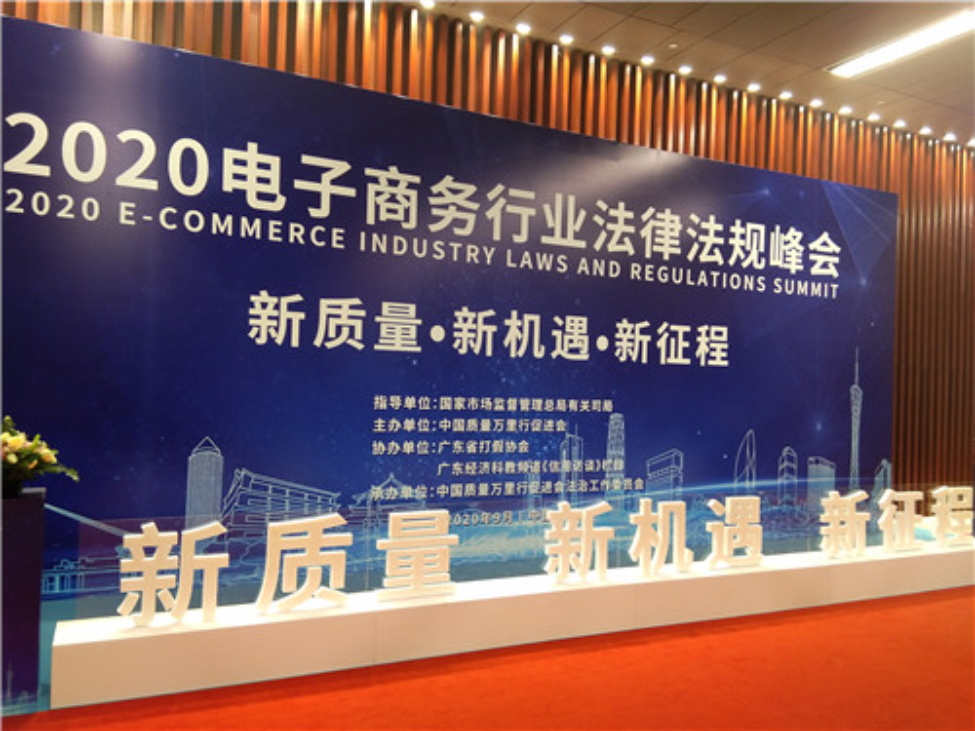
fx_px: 873
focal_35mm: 31
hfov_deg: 58.4
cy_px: 366
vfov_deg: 45.4
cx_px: 488
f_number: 2.2
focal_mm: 3.69
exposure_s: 1/33.3
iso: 400
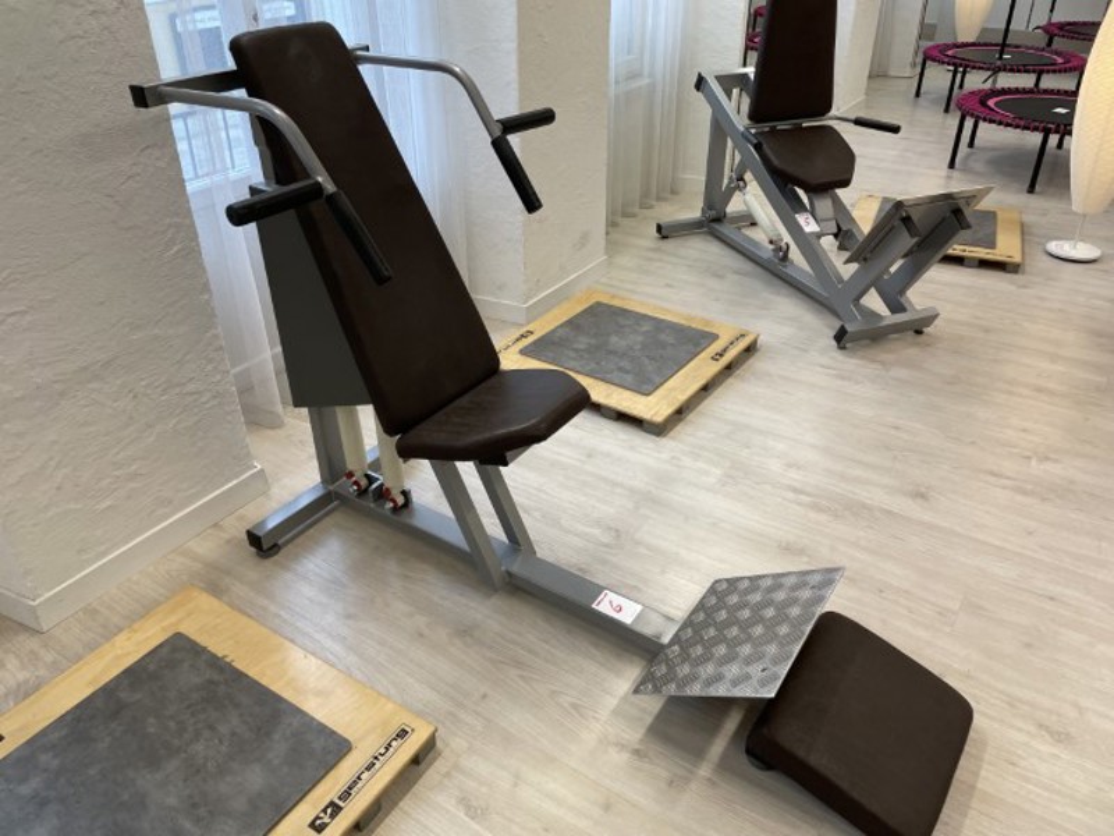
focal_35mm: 26
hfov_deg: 67.3
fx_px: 837
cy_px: 418
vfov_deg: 53.1
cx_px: 557
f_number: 1.6
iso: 80
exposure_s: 1/100
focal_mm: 4.2
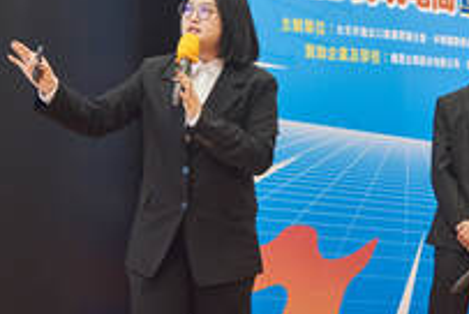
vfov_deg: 11.2
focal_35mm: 122
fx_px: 1592
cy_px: 50
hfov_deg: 16.7
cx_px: 365
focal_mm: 62
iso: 1600
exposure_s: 1/125
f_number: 4
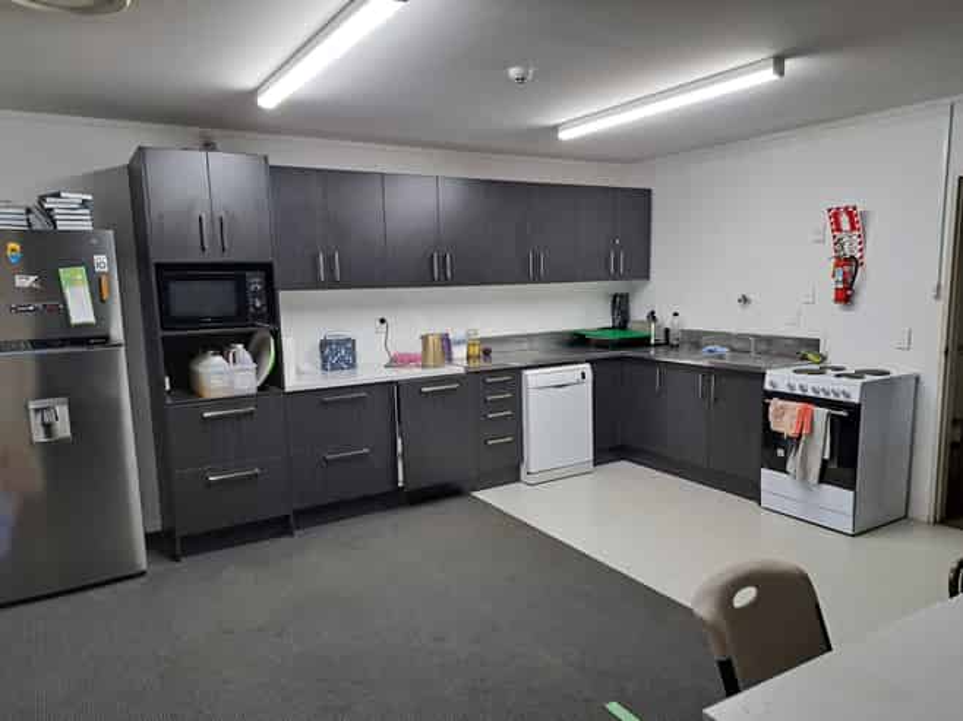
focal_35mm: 24
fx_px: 667
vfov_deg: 56.8
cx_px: 482
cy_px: 360
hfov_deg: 71.6
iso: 100
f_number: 1.8
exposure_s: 1/50
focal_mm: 5.23
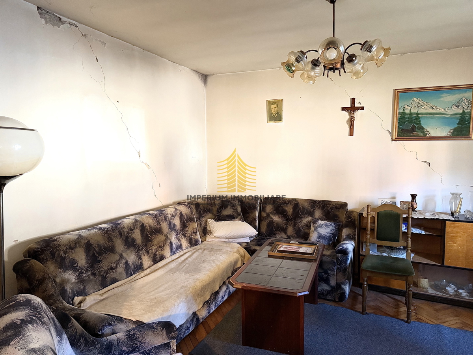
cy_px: 178
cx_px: 236
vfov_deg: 56.8
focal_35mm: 24
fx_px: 328
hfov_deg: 71.6
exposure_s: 1/60
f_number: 1.78
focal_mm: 6.76
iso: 640
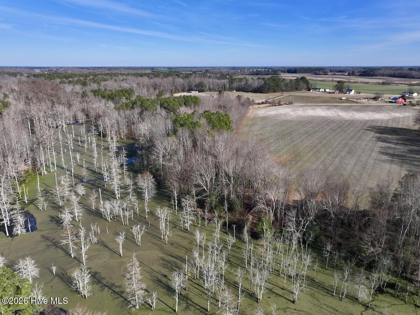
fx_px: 291
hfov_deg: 71.6
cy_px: 158
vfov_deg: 56.8
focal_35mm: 24
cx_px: 210
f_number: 2.8
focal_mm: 12.29
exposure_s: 1/240
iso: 150
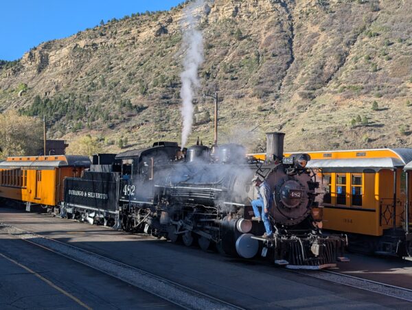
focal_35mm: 49
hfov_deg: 38.9
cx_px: 206
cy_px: 155
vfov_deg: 29.8
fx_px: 584
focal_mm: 6.9
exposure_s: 1/879
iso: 20
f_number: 1.68
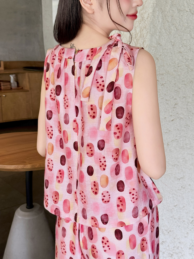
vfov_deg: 39.7
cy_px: 130
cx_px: 97
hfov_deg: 30.3
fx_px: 359
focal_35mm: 48
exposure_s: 1/69
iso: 100
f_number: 1.8
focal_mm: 6.76
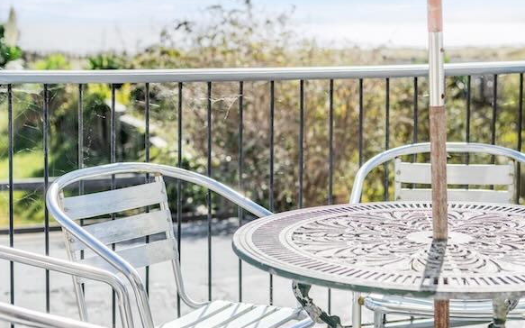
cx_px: 267
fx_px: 1001
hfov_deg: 29.4
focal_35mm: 70
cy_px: 100
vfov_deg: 18.5
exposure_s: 1/2000
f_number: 3.5
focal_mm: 50
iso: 100
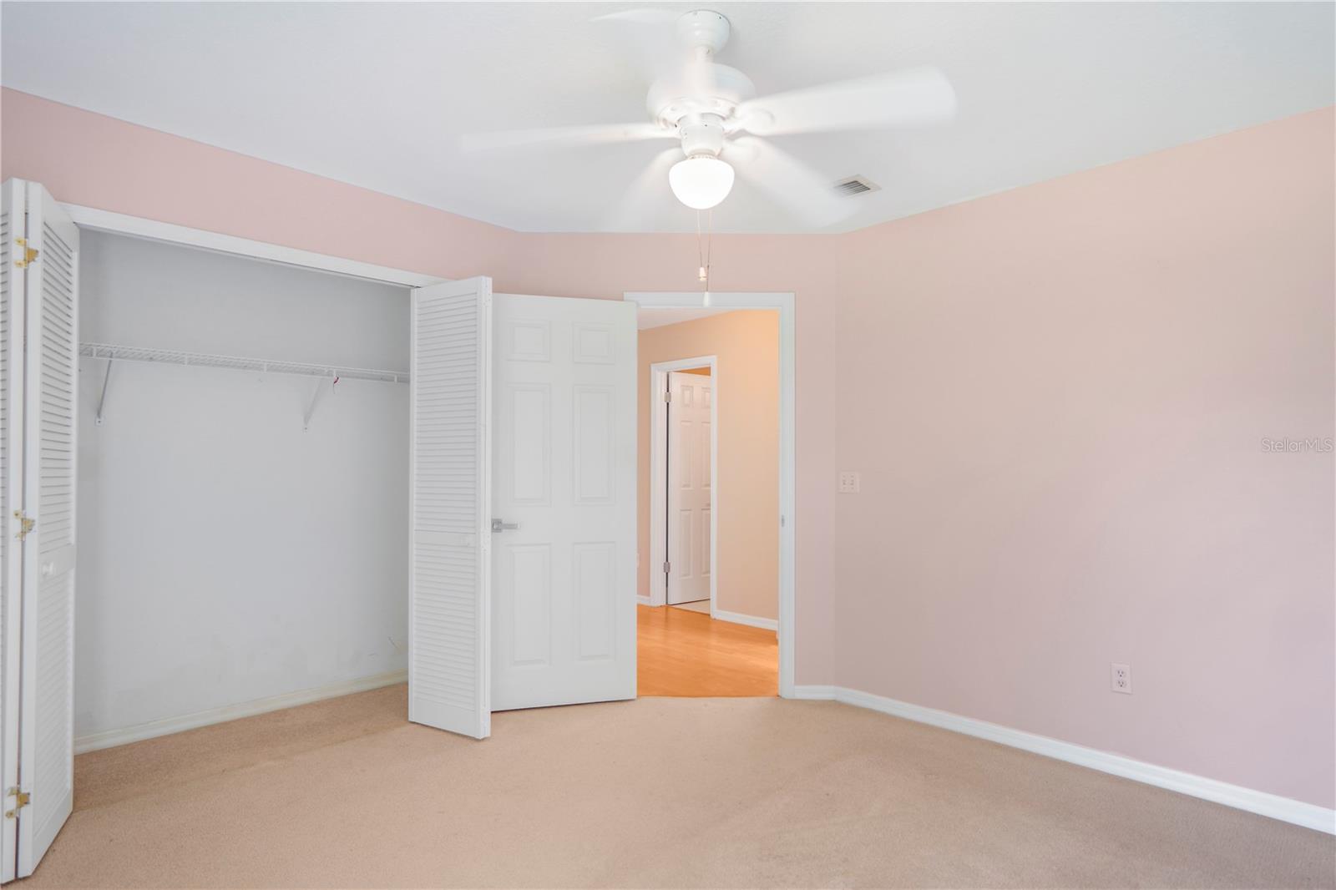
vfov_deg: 67.4
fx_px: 668
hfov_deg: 90.0
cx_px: 668
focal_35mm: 18
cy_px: 445
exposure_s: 1/40
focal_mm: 12
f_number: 2.2
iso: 100
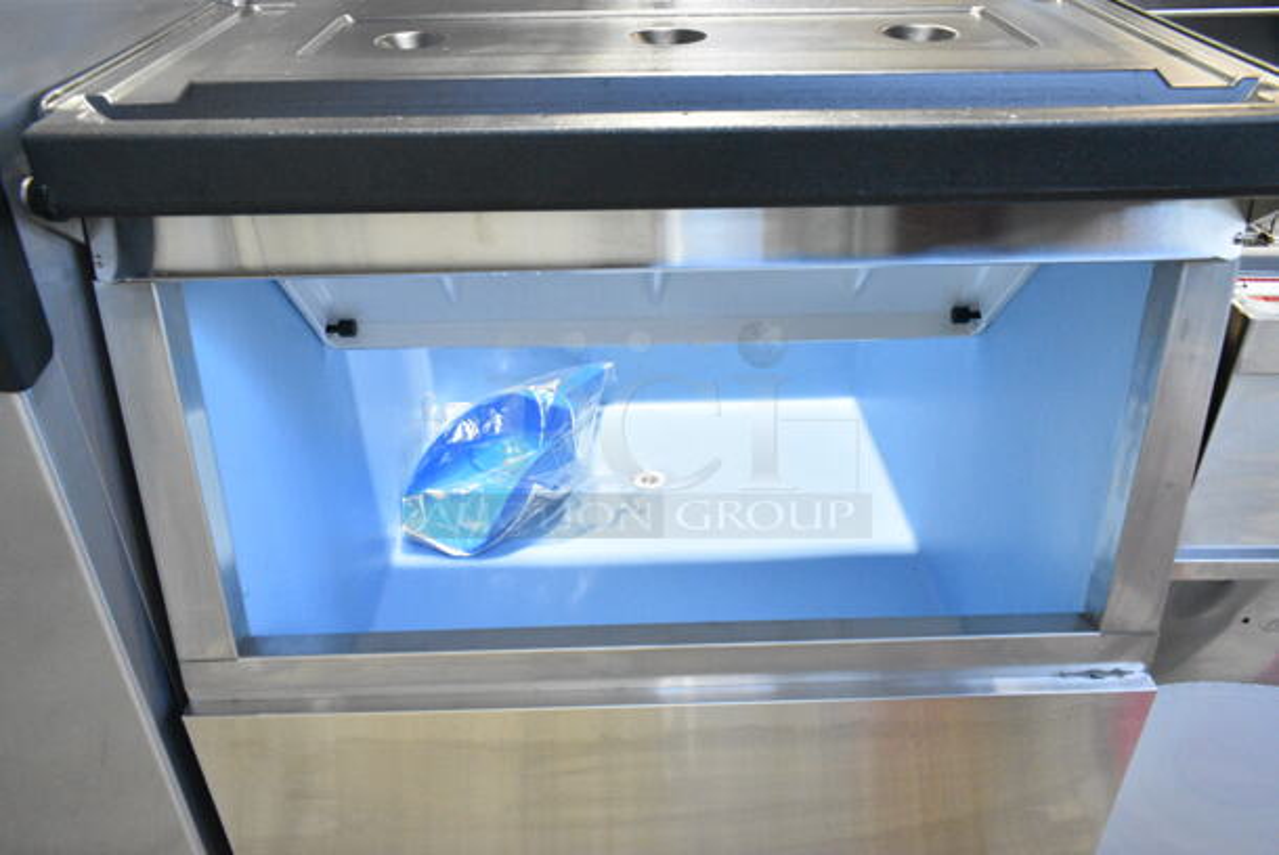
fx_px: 960
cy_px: 428
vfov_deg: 48.0
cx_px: 640
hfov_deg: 67.3
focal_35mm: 27
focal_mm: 18
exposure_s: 1/200
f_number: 7.1
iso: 6400
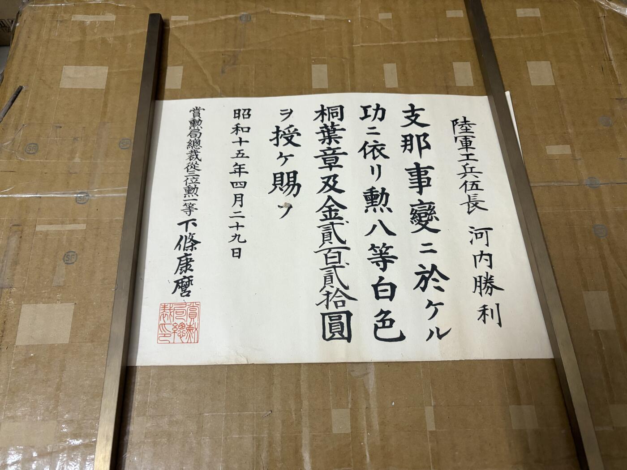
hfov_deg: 67.3
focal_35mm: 26
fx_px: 471
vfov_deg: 53.1
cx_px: 314
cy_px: 235
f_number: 1.6
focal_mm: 5.96
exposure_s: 1/50
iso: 250
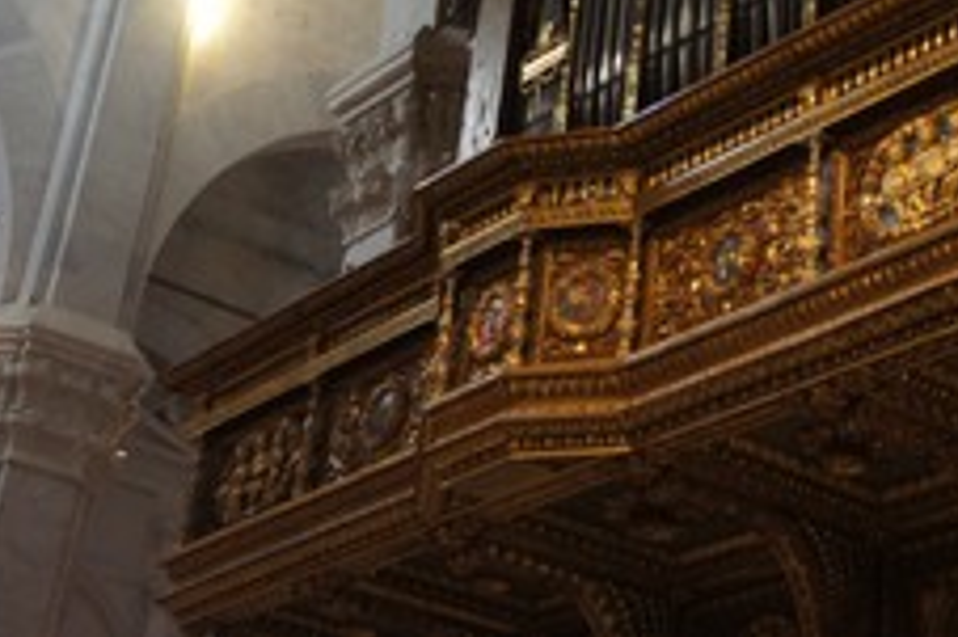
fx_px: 2260
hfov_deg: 23.8
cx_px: 671
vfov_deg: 15.7
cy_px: -4
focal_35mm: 85
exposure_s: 1/15
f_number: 4
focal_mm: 28
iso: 1600
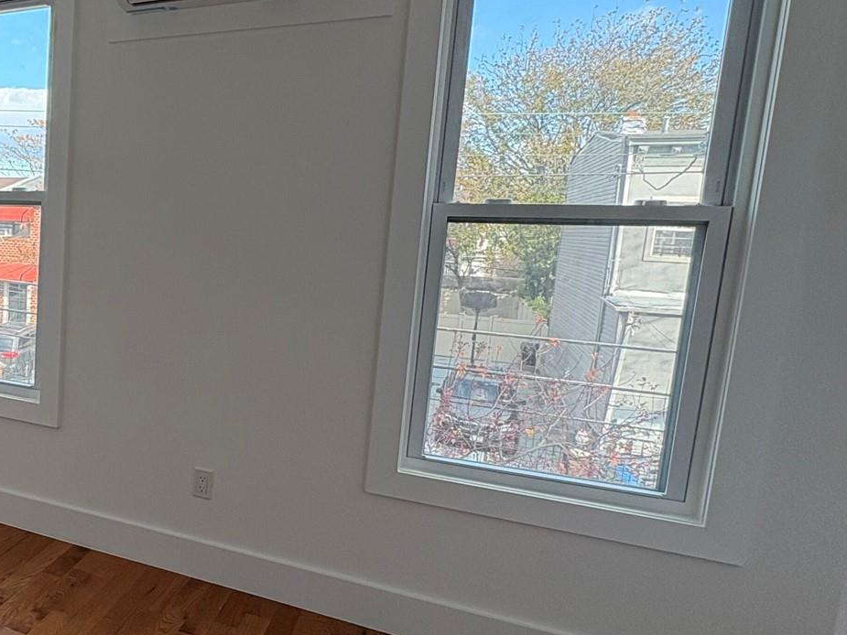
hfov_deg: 47.7
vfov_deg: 45.4
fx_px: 759
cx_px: -10
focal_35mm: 31
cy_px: 323
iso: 64
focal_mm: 2.22
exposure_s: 1/129
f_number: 2.2
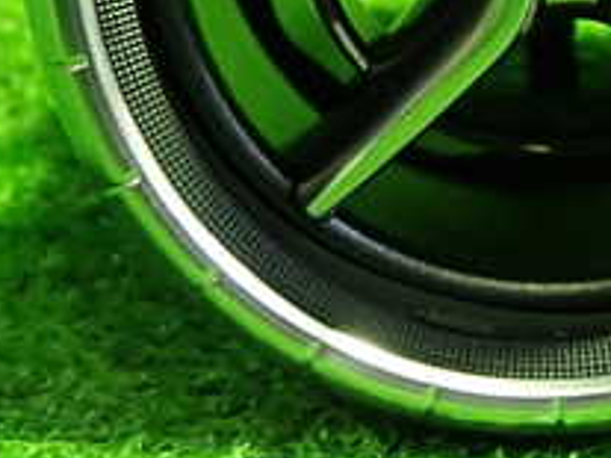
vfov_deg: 16.2
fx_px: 1535
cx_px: 555
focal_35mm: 87
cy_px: -98
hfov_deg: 22.0
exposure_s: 1/30
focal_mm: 5.4
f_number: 2.3
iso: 640
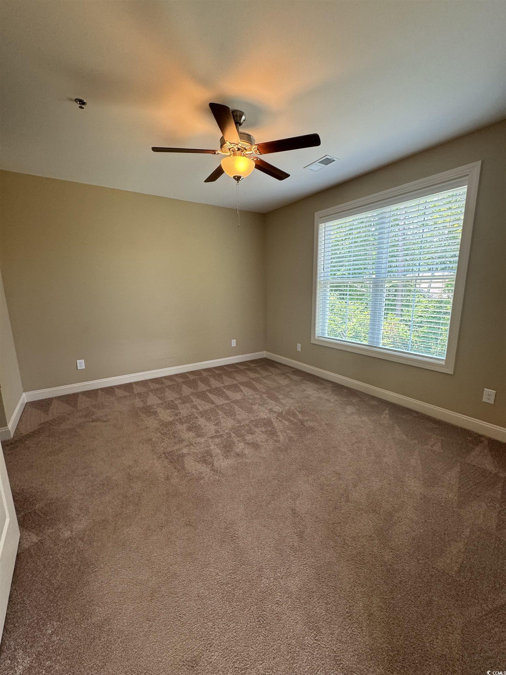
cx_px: 253
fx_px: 273
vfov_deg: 102.1
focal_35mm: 14
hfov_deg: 85.7
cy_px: 338
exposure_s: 1/120
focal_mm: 2.22
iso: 200
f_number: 2.2
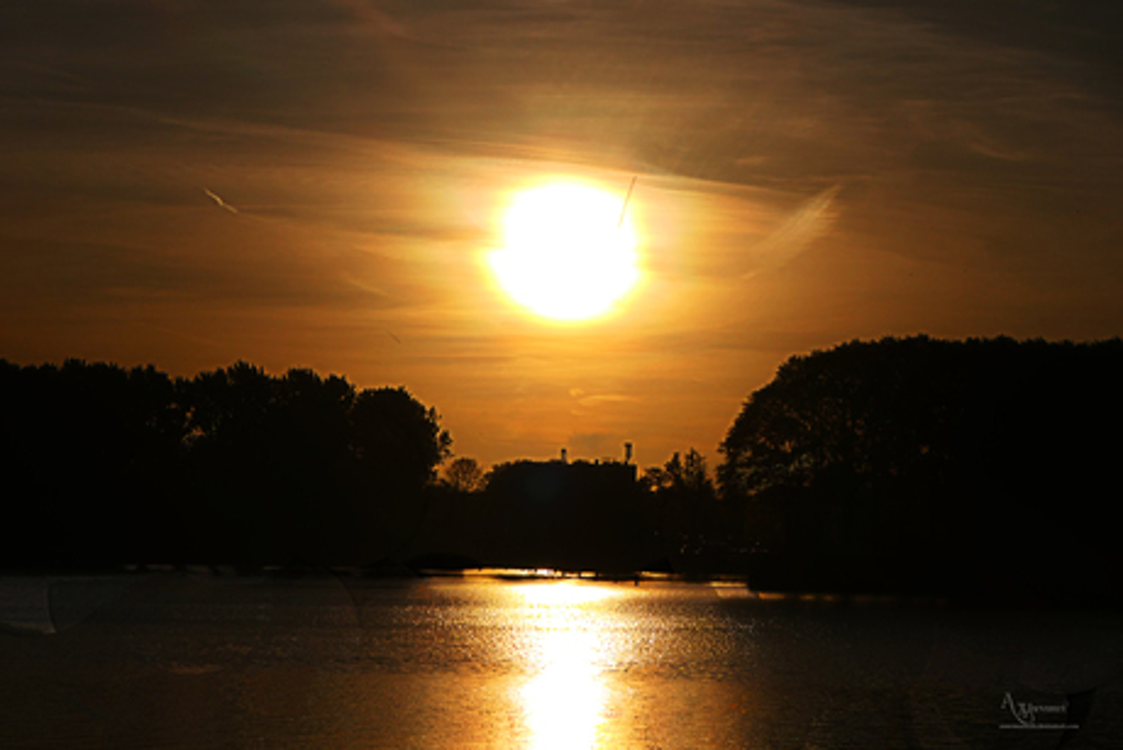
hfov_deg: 17.6
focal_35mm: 116
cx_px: 562
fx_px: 3619
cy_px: 375
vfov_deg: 11.8
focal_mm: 42.2
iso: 125
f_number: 4.2
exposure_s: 1/1300
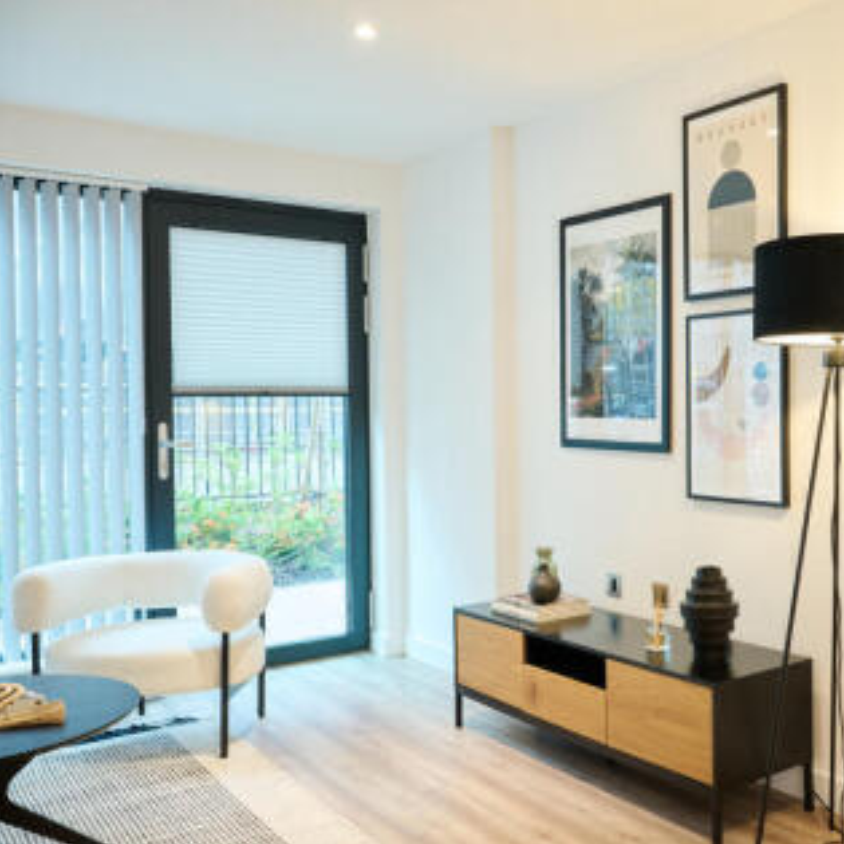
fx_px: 1011
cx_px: 632
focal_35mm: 37
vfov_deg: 45.3
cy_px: 422
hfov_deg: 43.9
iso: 160
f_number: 9
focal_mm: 28.5
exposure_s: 1/1.3
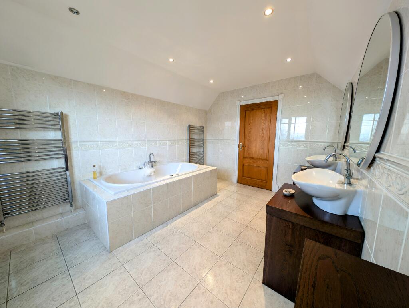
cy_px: 154
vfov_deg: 94.6
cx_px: 204
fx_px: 142
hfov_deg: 110.5
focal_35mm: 12
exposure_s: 1/25.2
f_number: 1.95
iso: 40
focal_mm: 2.23
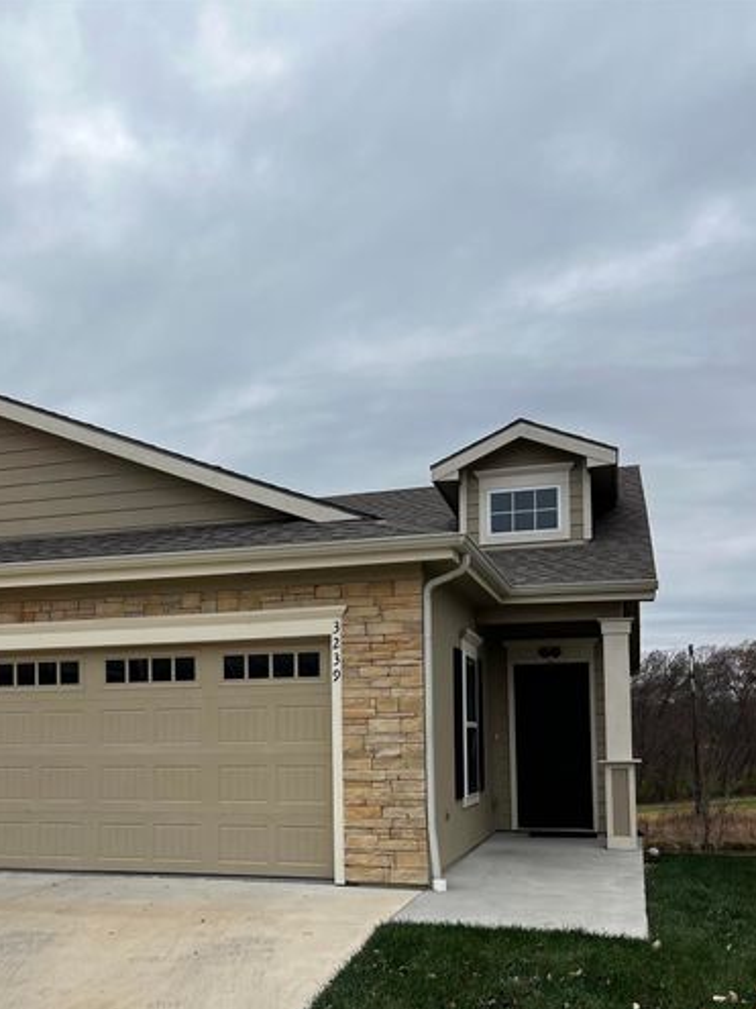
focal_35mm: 35
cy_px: 678
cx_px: 271
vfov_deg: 51.6
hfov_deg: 40.3
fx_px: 1020
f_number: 1.5
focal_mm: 5.7
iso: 50
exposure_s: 1/2571
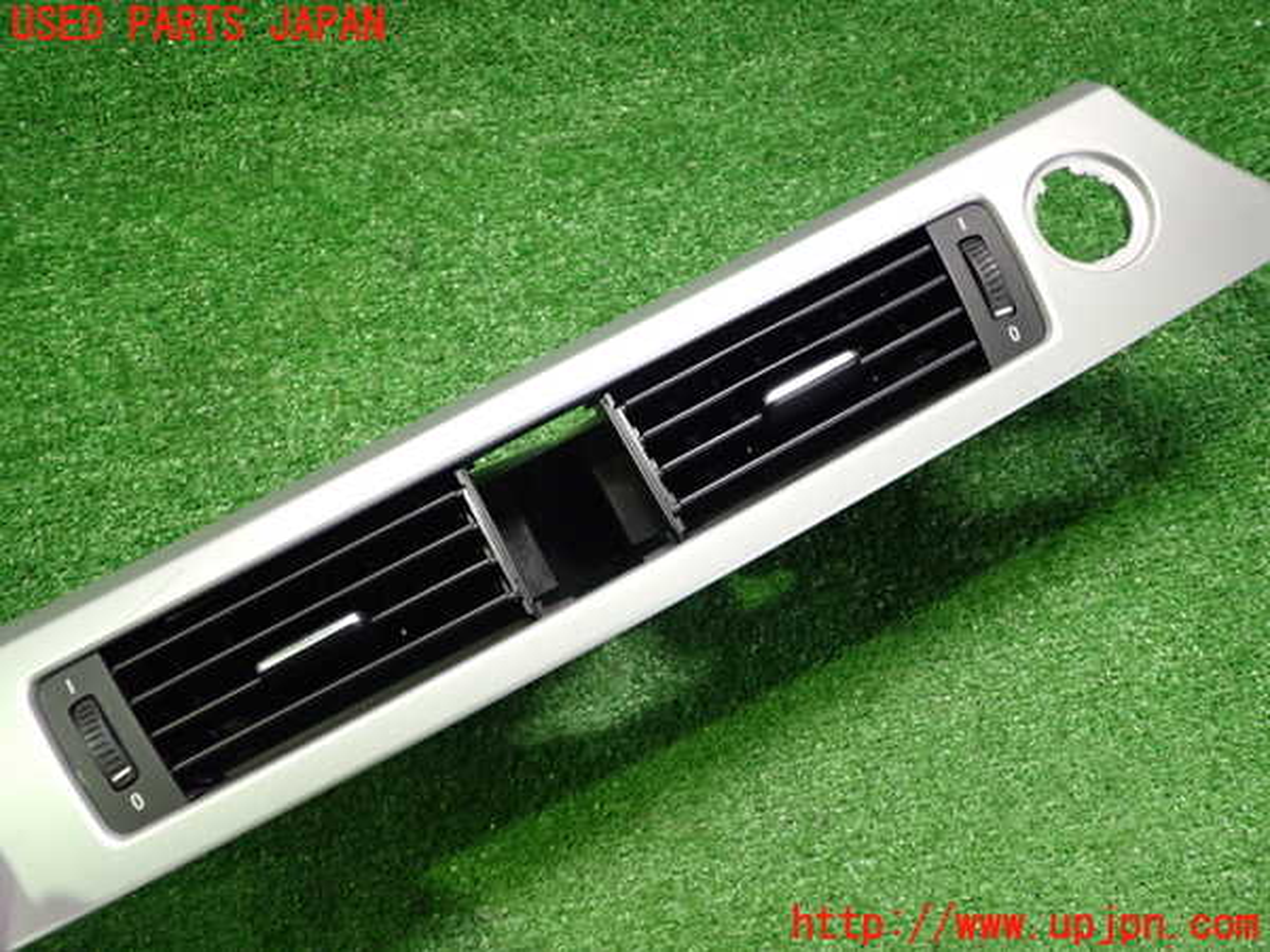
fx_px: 1101
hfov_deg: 60.0
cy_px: 476
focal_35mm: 30
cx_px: 635
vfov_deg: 46.8
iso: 500
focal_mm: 5.4
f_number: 2.3
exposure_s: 1/30
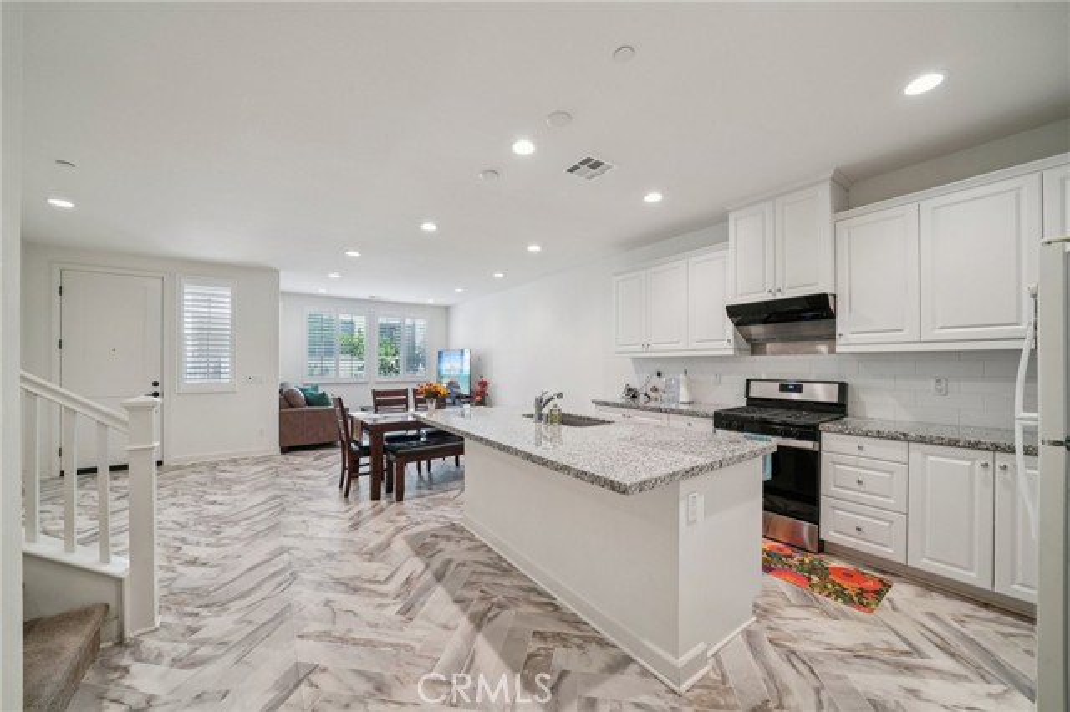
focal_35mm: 13
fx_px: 386
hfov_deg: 108.4
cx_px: 535
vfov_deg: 85.4
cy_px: 356
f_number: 9
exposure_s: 1/20
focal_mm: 13
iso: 400
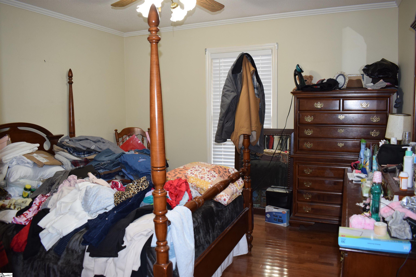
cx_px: 208
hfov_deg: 67.4
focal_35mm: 27
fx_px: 312
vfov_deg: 47.9
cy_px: 138
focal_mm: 18
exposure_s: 1/80
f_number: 4.5
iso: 800
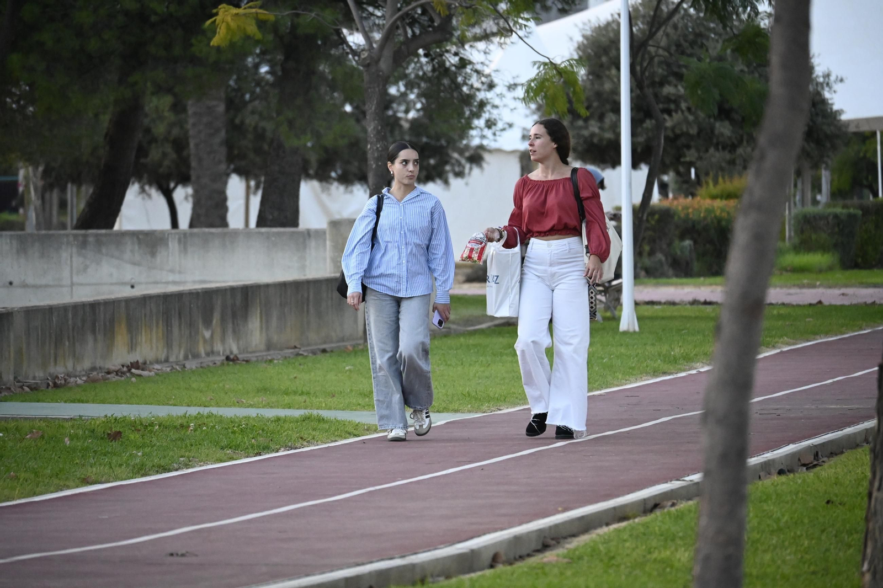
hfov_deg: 6.5
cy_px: 294
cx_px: 442
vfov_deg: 4.4
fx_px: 7724
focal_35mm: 315
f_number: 6
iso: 4000
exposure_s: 1/400
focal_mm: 210
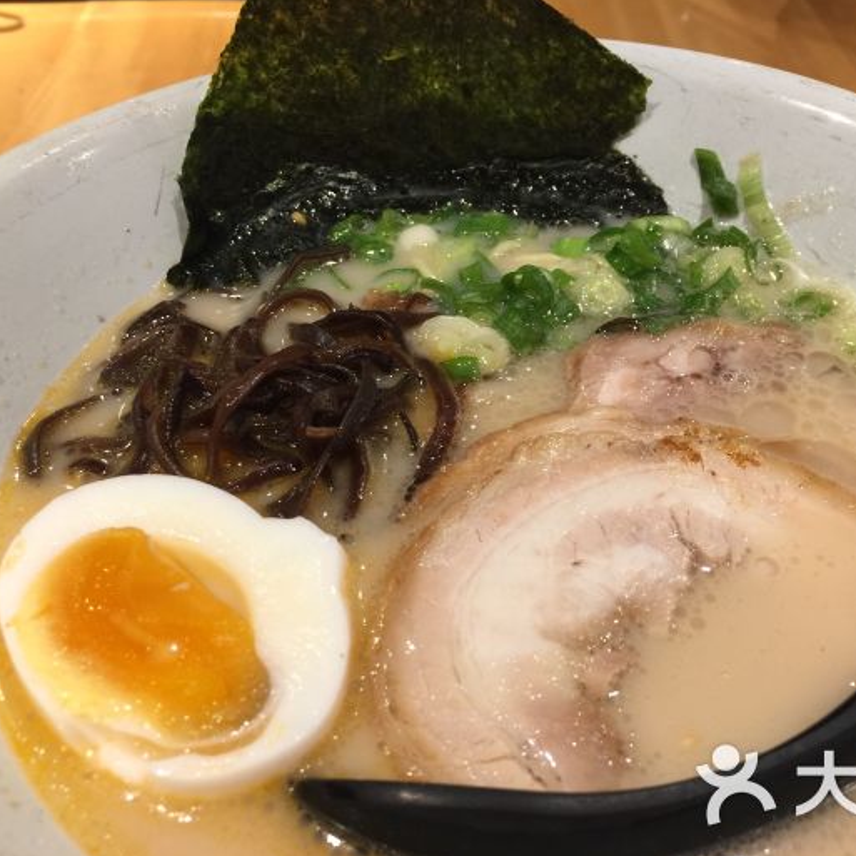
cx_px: 531
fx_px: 979
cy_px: 433
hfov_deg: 46.8
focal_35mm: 35
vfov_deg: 47.2
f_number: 2.2
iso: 40
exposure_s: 1/17
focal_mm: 4.15
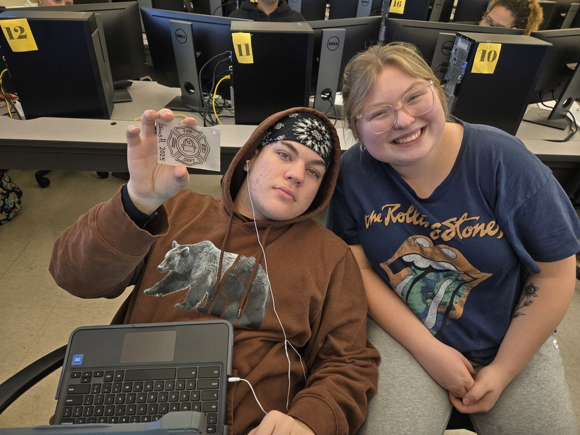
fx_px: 385
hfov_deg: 73.9
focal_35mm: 23
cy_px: 218
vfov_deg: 58.9
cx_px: 290
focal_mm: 5.4
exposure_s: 1/120
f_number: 1.8
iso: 200
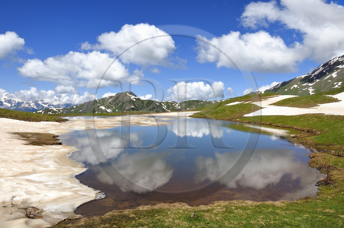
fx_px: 277
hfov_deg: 63.7
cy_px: 114
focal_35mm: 29
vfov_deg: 44.9
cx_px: 172
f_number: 14
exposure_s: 1/250
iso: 200
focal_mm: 29
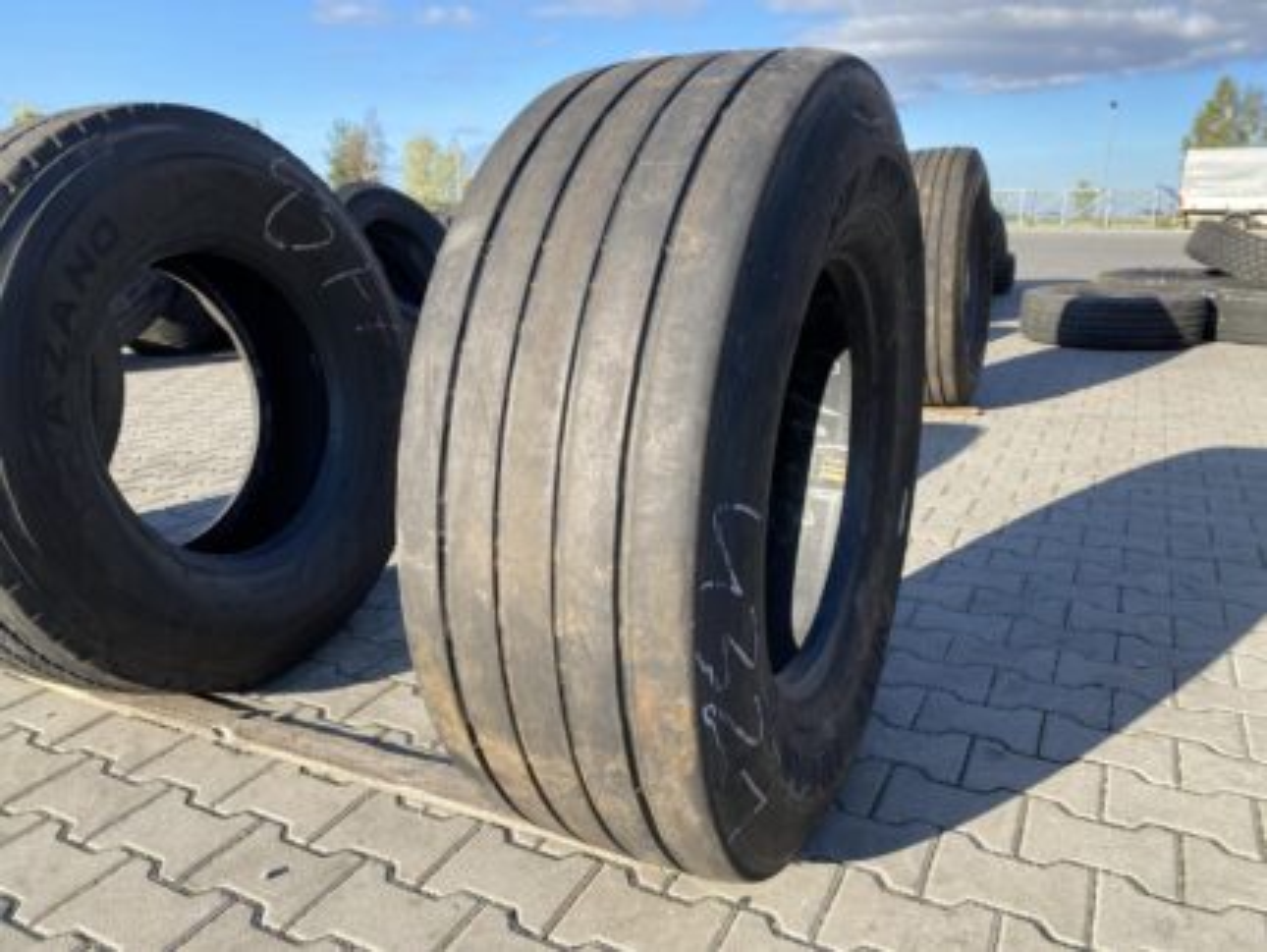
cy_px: 476
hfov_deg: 67.3
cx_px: 634
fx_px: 952
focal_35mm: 26
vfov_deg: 53.1
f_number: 1.8
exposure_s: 1/927
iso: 32
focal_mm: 4.25
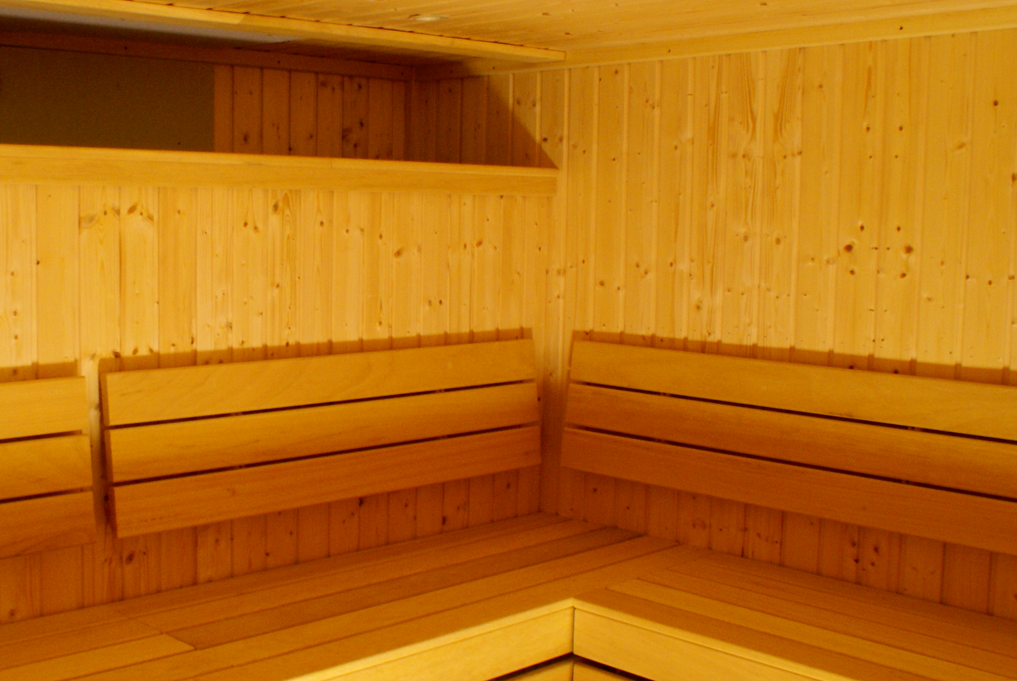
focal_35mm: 44
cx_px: 275
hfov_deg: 43.3
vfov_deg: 30.6
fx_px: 1245
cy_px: 321
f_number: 5.6
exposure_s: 1/13
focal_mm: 18
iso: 400
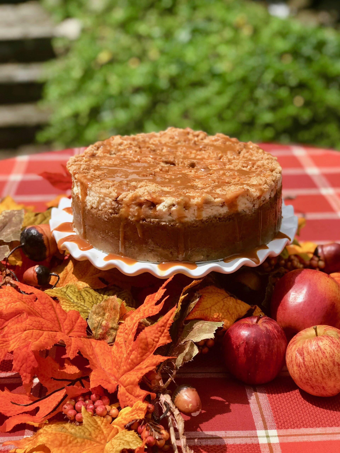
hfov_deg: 25.7
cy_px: 226
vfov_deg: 33.8
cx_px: 170
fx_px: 746
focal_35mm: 57
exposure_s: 1/948
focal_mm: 6.6
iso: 20
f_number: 2.8
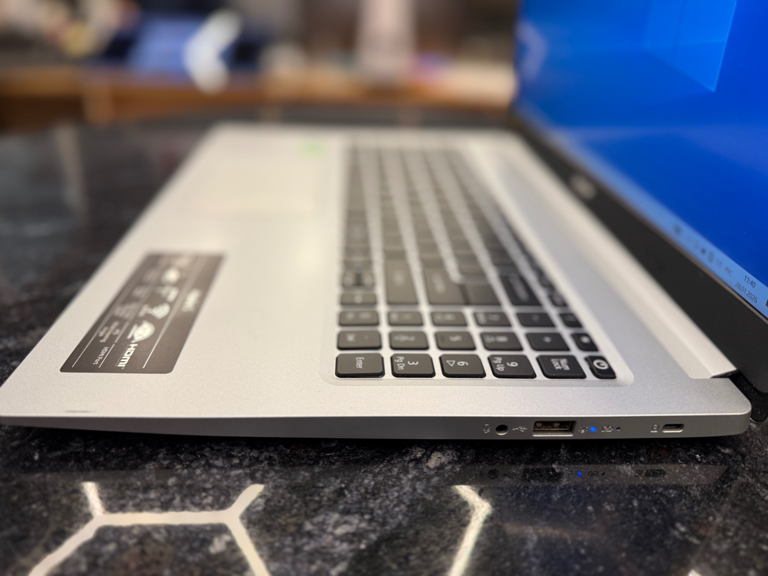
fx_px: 532
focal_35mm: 24
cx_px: 384
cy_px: 288
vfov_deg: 56.8
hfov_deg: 71.6
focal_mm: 6.76
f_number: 1.78
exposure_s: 1/121
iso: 160
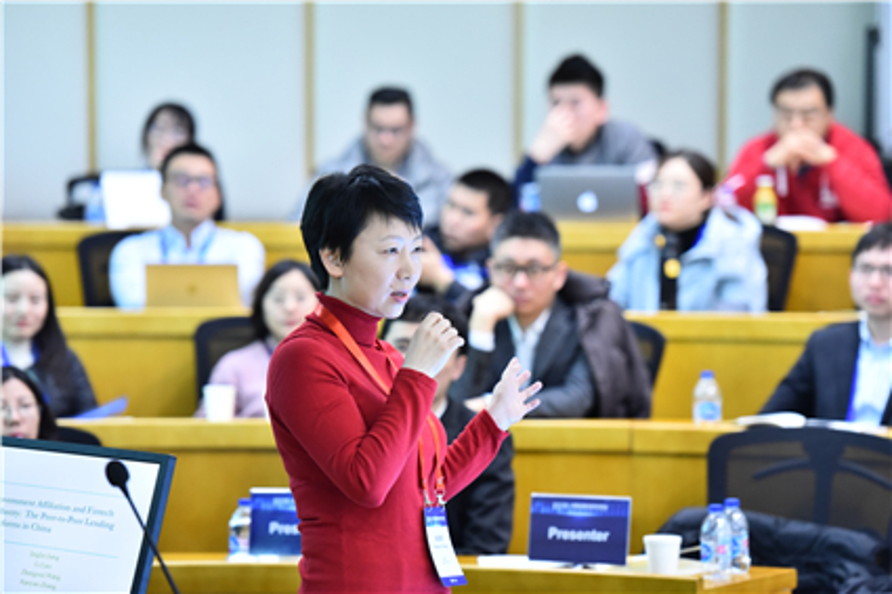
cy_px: 297
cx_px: 446
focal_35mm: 155
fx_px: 3839
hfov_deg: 13.3
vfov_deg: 8.8
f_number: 3.2
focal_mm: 155
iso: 3200
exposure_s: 1/125
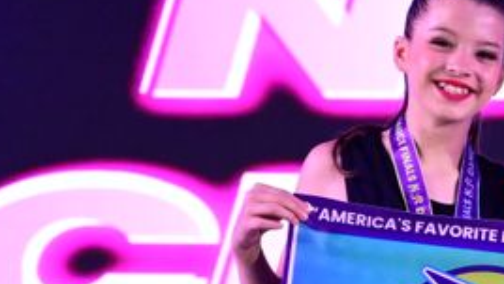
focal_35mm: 410
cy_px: 282
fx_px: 5481
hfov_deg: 5.1
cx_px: 1087
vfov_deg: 3.0
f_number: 3.2
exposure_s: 1/1000
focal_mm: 70
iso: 3200
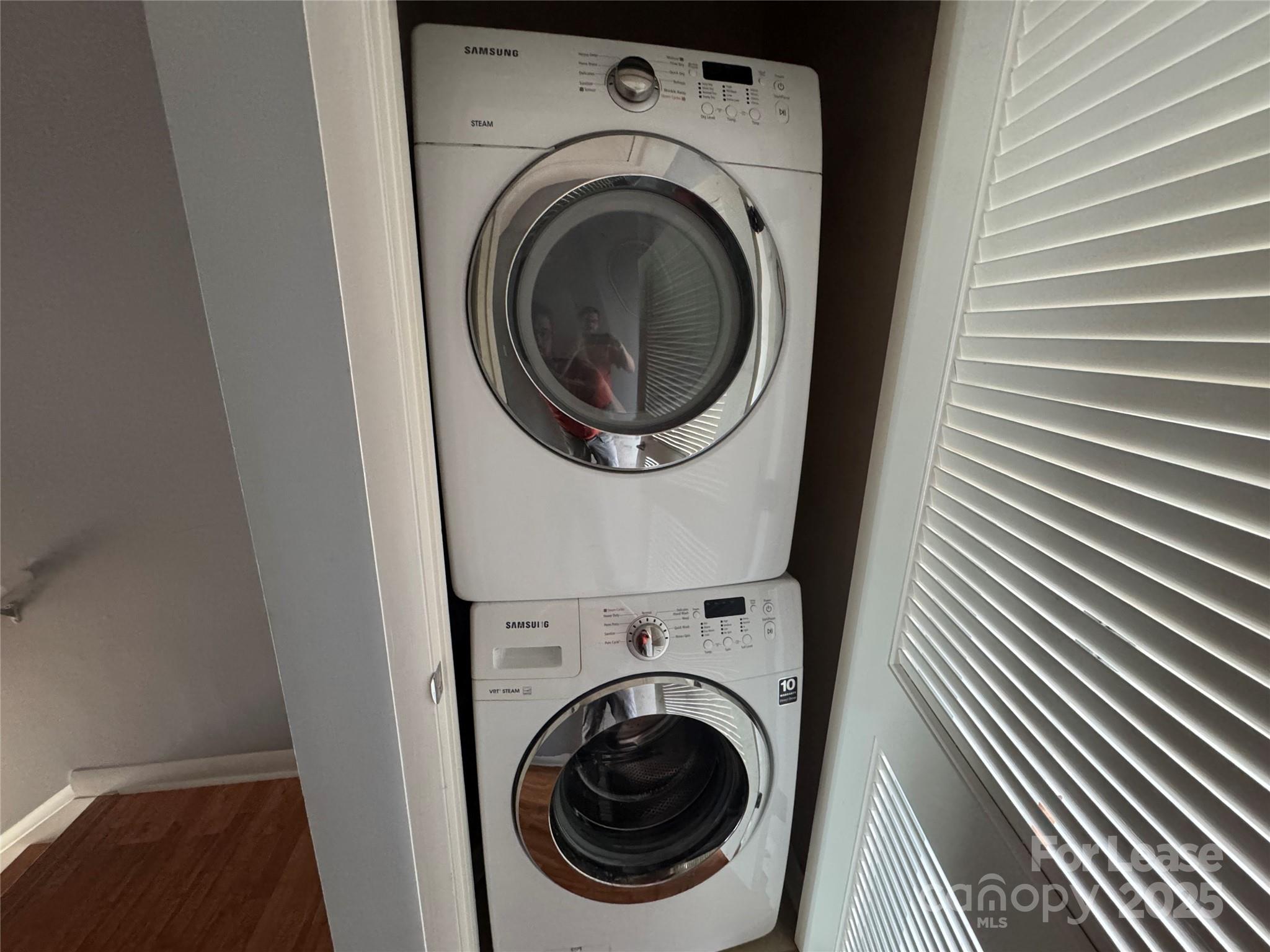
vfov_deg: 85.7
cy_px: 476
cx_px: 635
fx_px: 514
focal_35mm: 14
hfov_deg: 102.1
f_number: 2.2
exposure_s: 1/60
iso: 800
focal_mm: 2.22
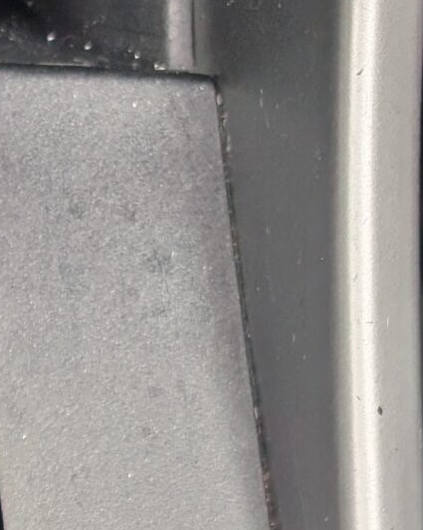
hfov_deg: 12.1
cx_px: -434
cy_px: 1135
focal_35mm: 113
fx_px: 1770
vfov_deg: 13.8
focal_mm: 6.9
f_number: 1.68
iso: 63
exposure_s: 1/113
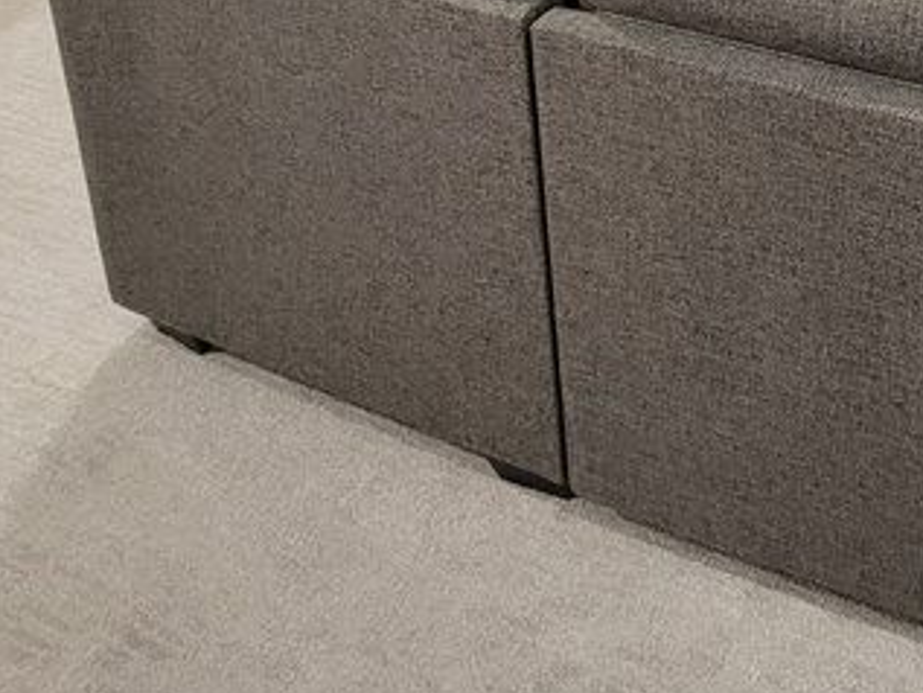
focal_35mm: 42
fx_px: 1120
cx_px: 996
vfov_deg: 25.8
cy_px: -338
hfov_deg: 37.9
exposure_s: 1/60
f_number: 2.2
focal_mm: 2.2
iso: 320
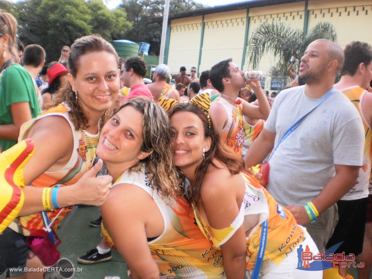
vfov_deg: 39.7
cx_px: 186
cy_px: 140
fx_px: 387
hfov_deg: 51.4
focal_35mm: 36
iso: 125
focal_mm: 6.3
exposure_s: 1/30
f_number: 3.1
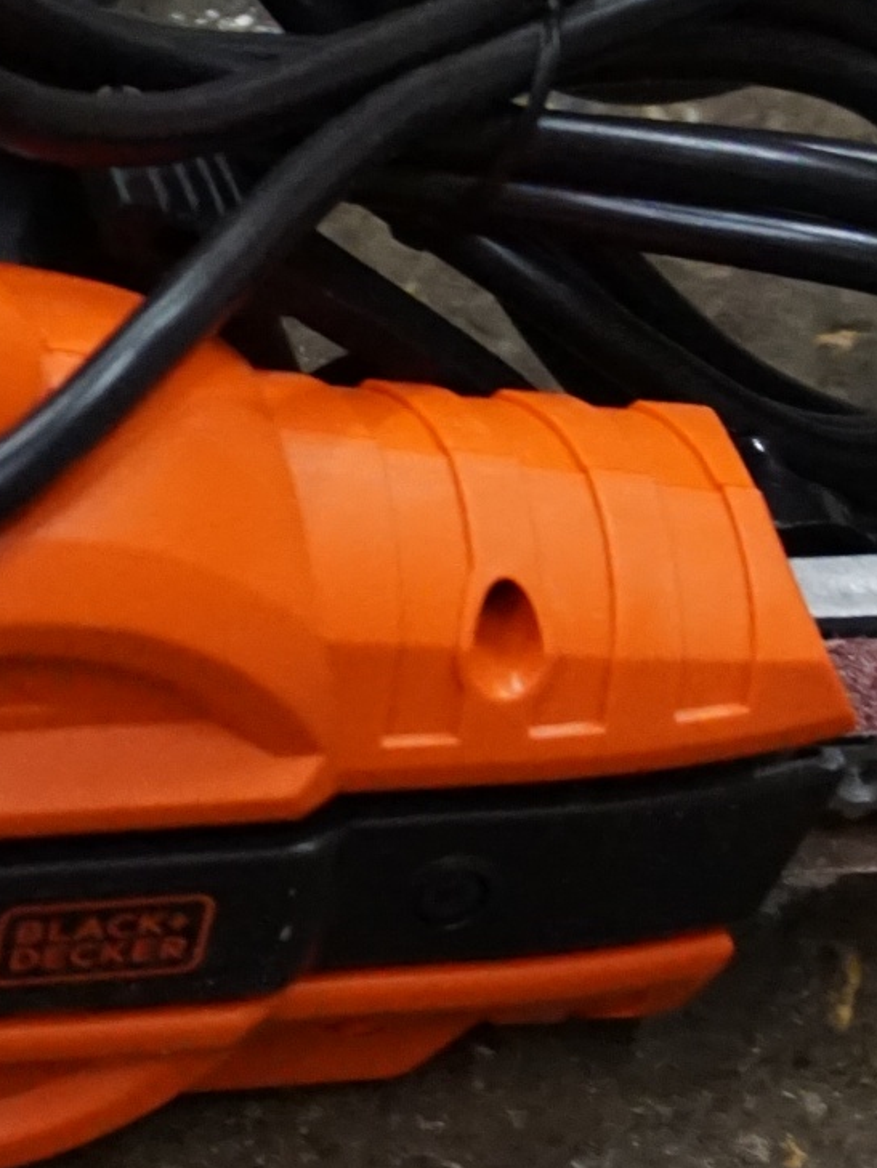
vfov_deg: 13.8
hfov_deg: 10.2
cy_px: 878
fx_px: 4795
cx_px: -293
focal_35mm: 142
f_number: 4
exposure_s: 1/80
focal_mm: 22
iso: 3200
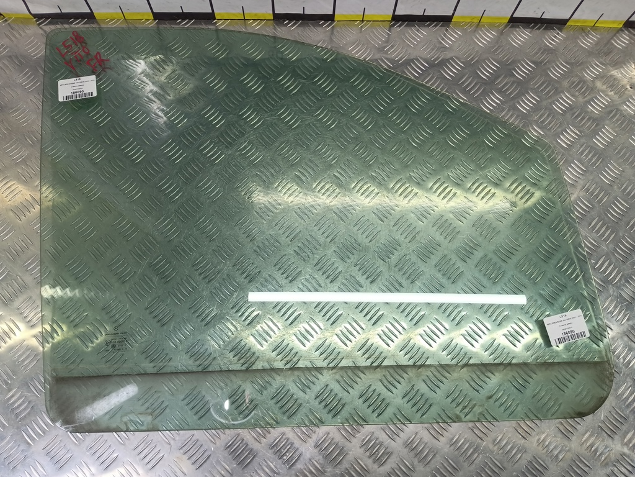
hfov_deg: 73.9
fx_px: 422
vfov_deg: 58.9
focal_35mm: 23
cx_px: 318
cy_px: 238
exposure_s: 1/100
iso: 156
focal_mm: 4.11
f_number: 1.6
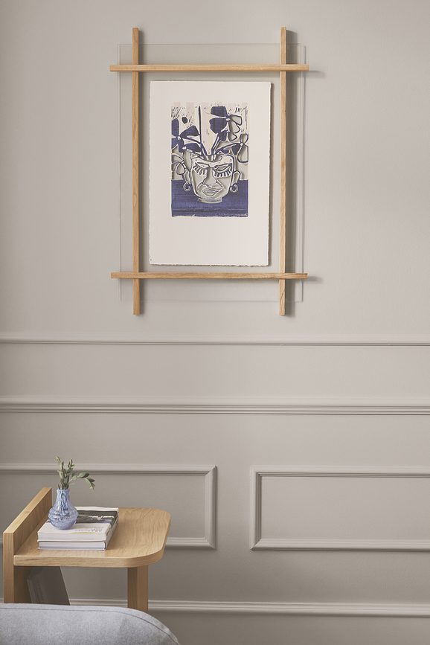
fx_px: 896
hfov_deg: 27.0
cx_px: 215
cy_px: 322
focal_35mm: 50
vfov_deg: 39.6
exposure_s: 1/1.3
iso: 100
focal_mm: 50
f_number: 9
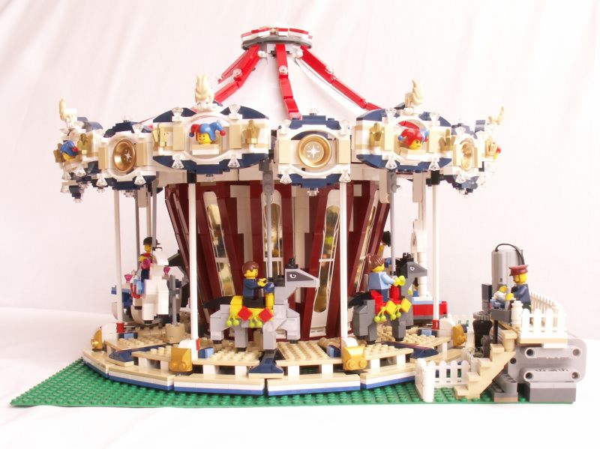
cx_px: 300
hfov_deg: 52.7
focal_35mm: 35
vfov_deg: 40.7
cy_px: 224
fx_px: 606
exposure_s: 1/13
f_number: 8
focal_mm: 5.86
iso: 50
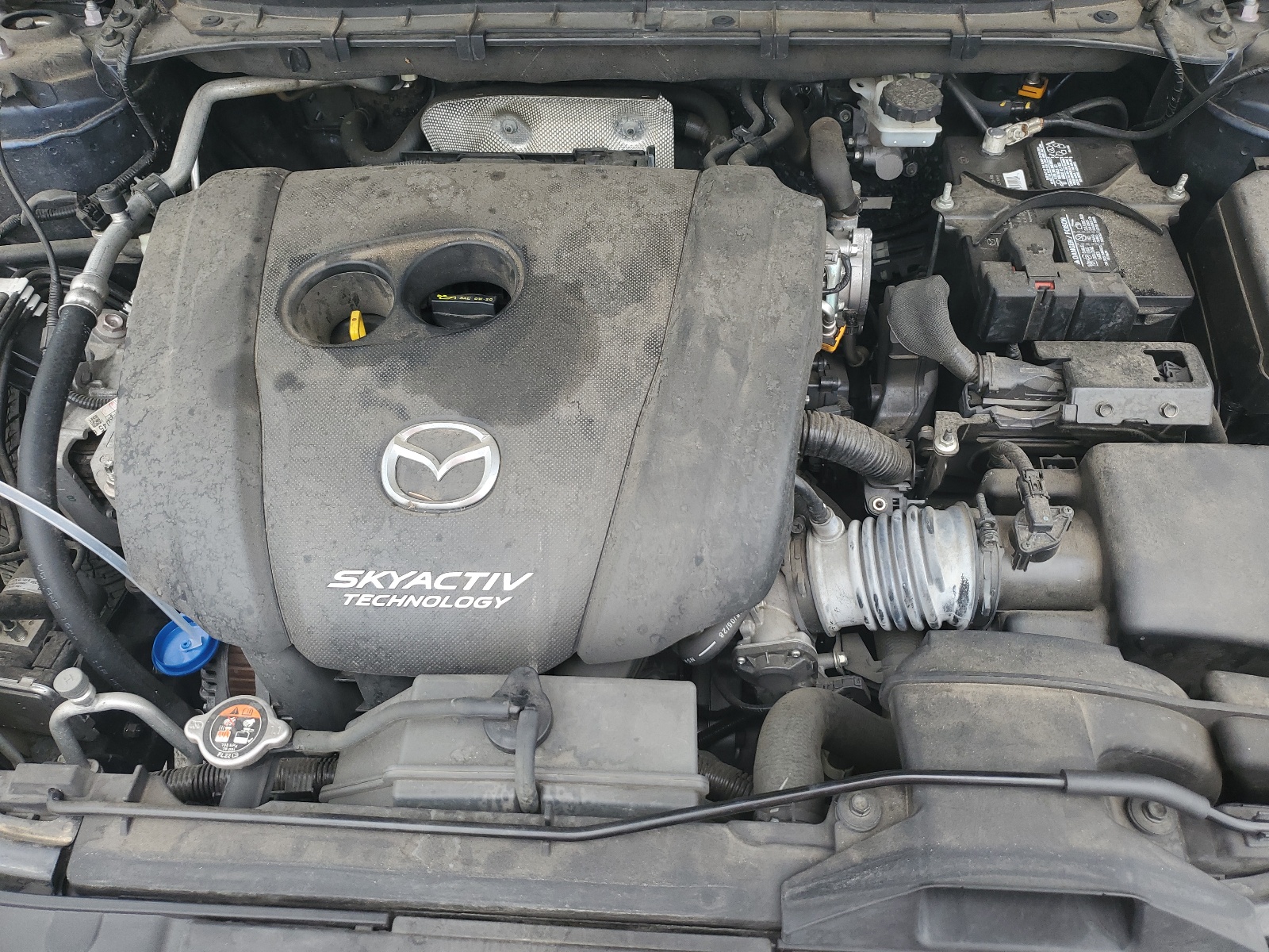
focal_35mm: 26
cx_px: 634
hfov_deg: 67.3
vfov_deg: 53.1
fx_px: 953
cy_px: 476
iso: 50
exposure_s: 1/323
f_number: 1.5
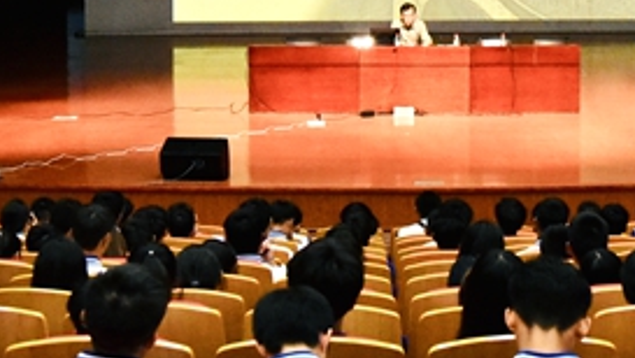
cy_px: -80
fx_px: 1719
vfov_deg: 11.6
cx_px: 405
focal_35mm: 102
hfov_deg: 20.9
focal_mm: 38
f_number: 4
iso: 6400
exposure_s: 1/250
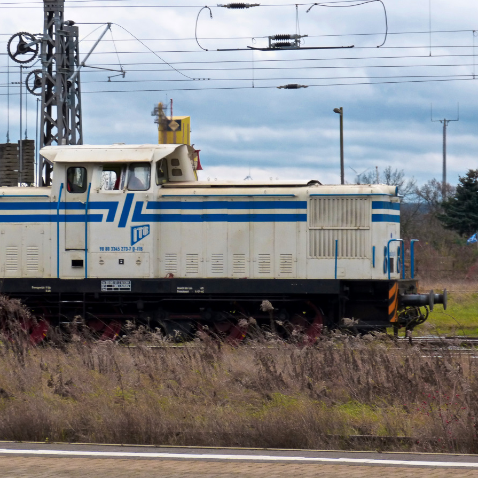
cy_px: 240
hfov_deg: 11.3
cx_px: 176
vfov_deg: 11.3
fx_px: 2406
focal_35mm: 154
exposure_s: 1/160
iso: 160
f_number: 4
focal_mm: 23.5
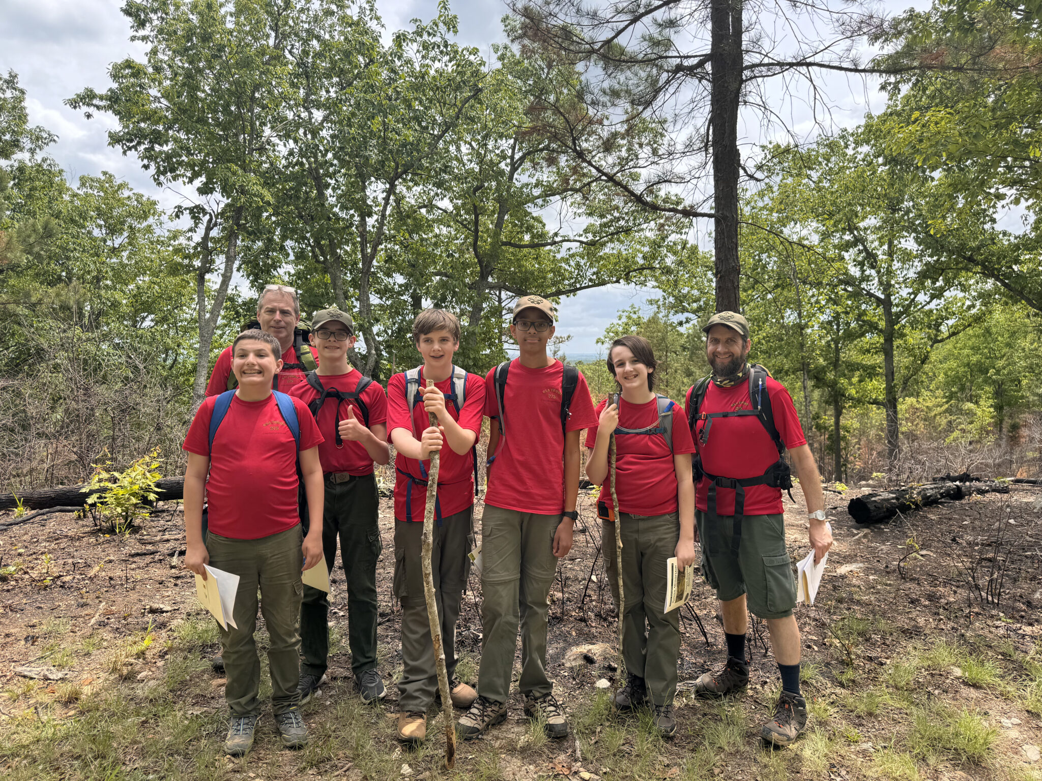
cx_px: 521
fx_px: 722
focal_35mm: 24
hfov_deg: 71.6
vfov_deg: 56.8
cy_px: 390
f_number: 1.78
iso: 80
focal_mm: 6.76
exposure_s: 1/1425
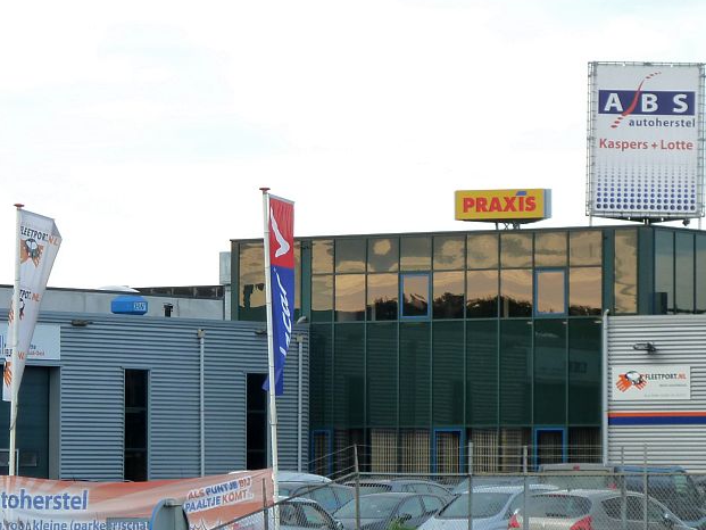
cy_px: 348
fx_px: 4304
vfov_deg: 7.0
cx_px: 362
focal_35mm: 211
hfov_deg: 9.4
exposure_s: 1/50
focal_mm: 21
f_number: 4.4
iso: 125
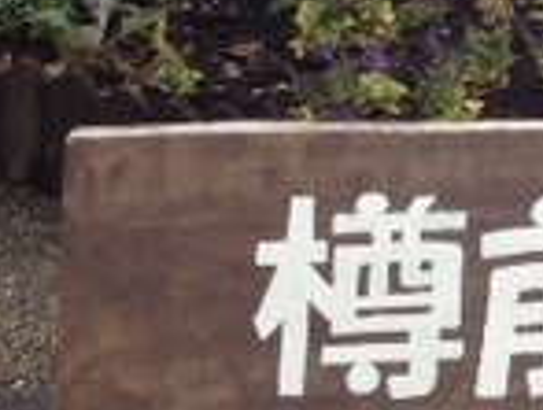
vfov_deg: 7.7
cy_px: -251
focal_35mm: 190
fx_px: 2988
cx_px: 1104
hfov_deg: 9.6
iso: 50
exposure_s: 1/756
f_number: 2.4
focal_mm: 4.28
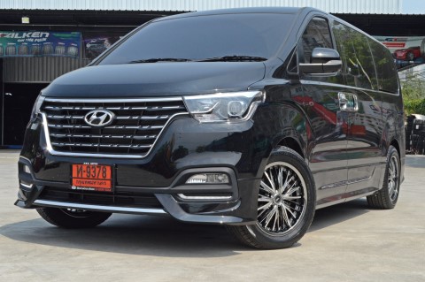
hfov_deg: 35.1
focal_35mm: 57
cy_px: 141
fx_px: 672
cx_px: 212
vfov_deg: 23.7
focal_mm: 38
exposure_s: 1/800
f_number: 14
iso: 1600
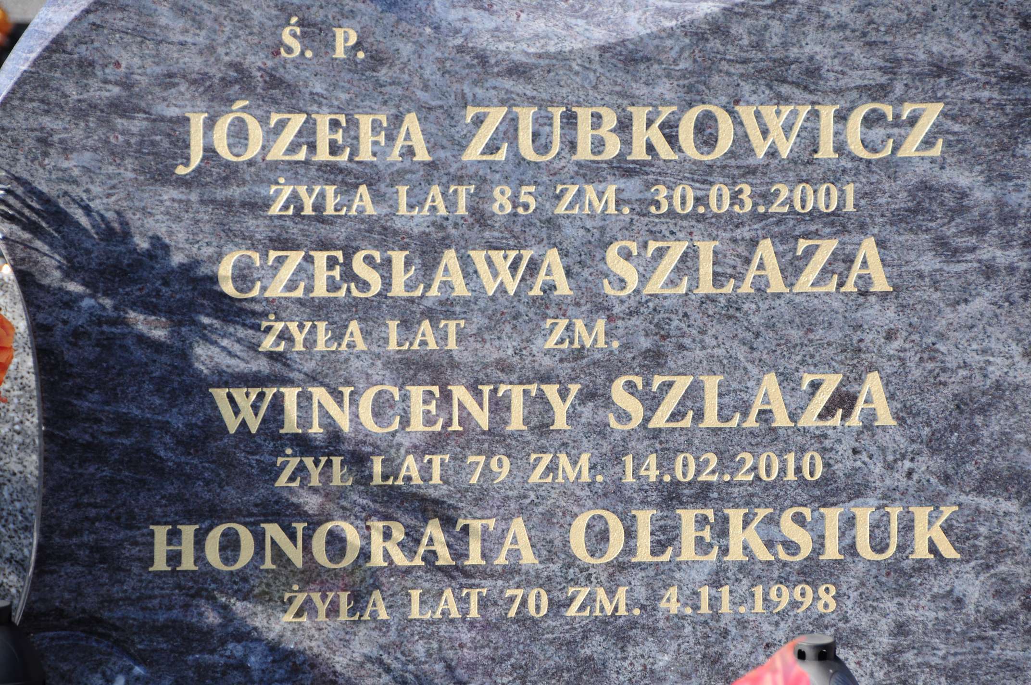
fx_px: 4505
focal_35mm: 158
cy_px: 342
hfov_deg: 13.1
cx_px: 516
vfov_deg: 8.7
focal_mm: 105
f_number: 7.1
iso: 200
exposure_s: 1/320
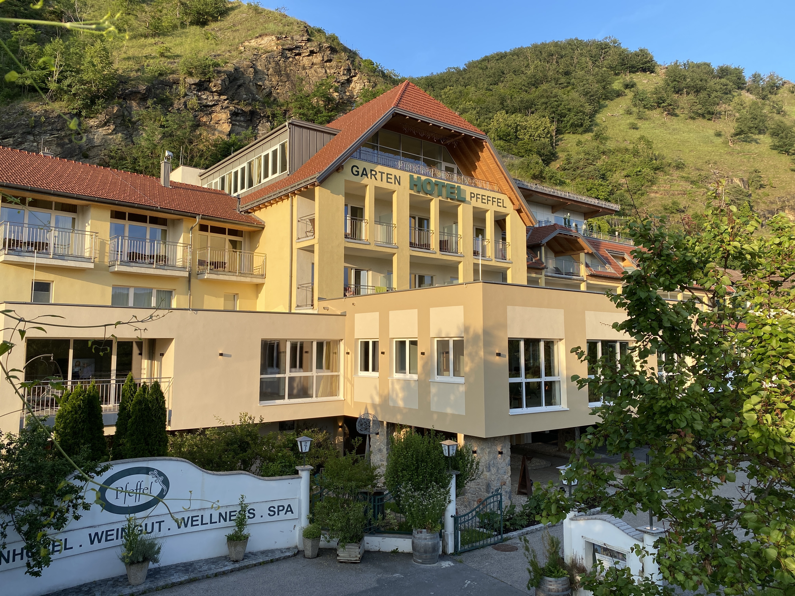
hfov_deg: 67.3
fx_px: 597
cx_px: 398
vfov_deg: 53.1
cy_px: 298
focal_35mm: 26
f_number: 1.8
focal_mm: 4.25
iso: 32
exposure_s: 1/1007
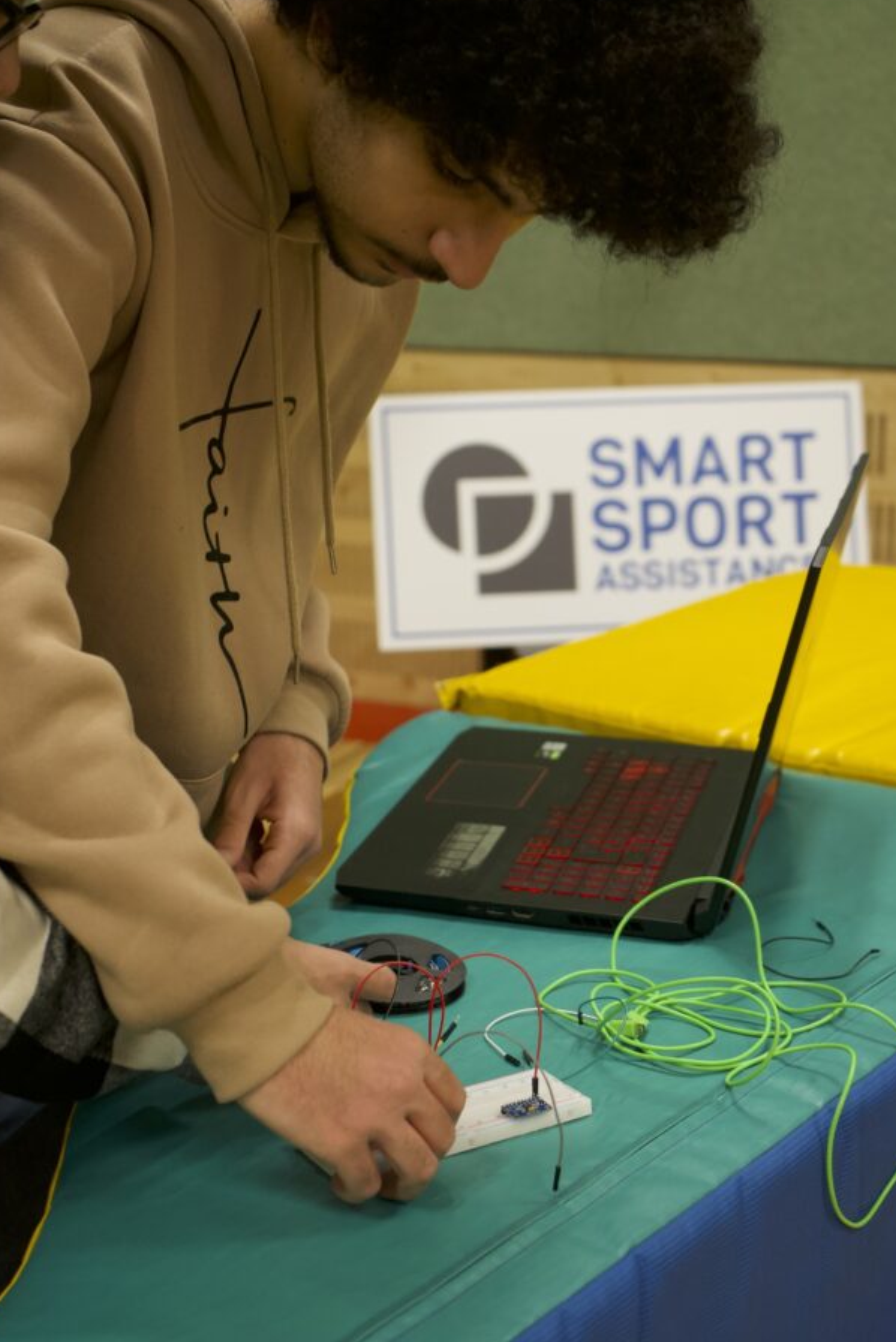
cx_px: 398
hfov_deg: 24.2
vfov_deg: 35.6
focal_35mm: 56
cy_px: 720
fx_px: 2089
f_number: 4.5
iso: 1600
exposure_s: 1/160
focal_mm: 49
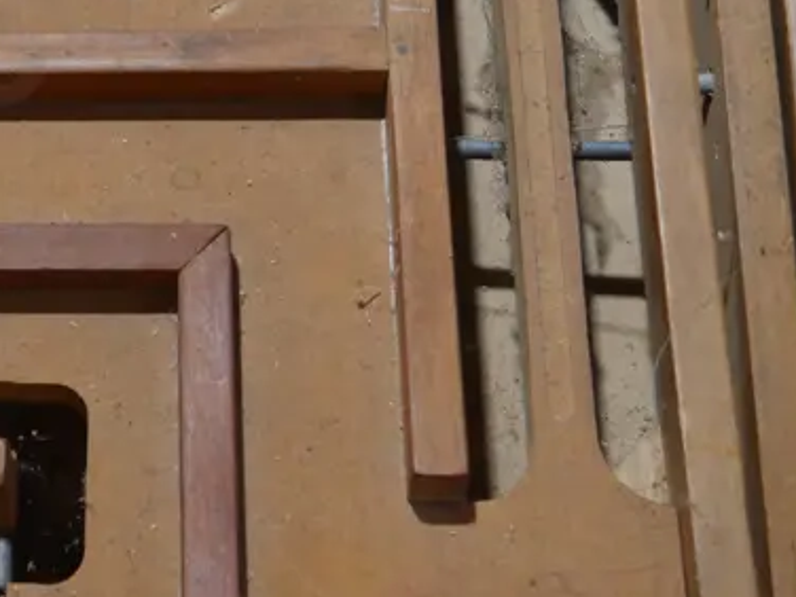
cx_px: -76
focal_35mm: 109
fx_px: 2506
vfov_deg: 13.5
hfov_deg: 17.4
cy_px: 109
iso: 640
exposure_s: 1/60
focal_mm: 20
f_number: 4.4
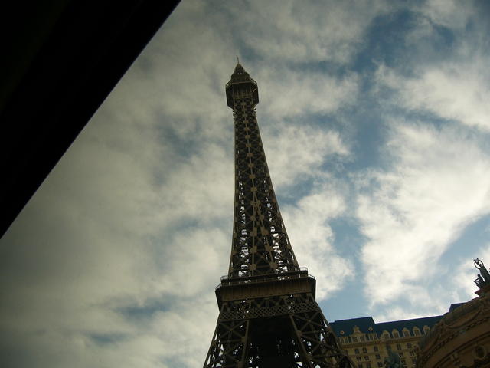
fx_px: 495
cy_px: 184
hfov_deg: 52.6
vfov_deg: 40.7
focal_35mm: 35
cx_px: 245
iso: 50
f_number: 2.8
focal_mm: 5.8
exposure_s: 1/250
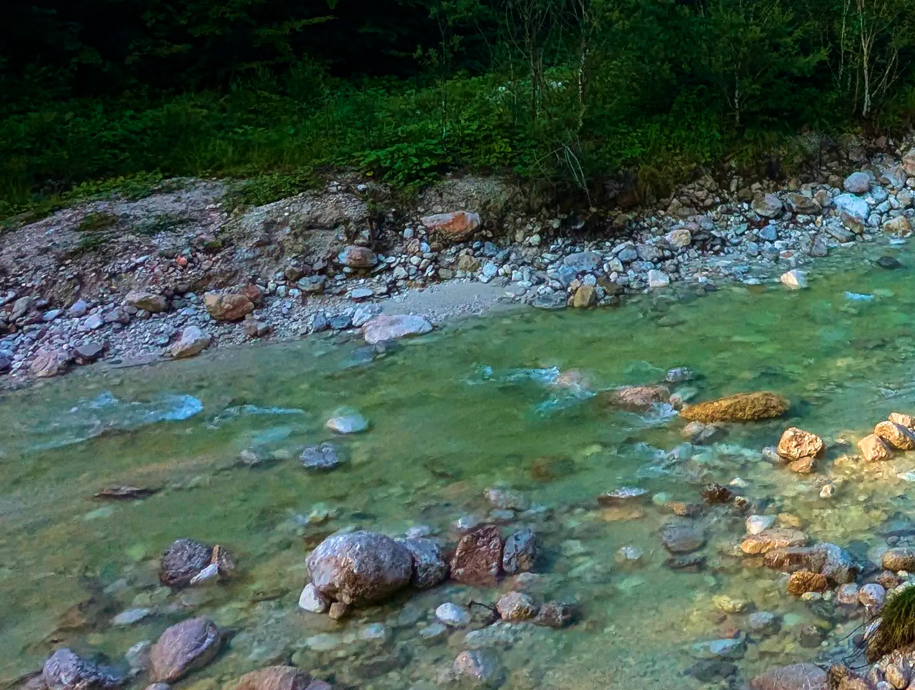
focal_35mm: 46
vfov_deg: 27.5
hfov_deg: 36.4
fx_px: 1218
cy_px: -153
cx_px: 945
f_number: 2.2
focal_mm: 2.35
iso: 51
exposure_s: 1/877
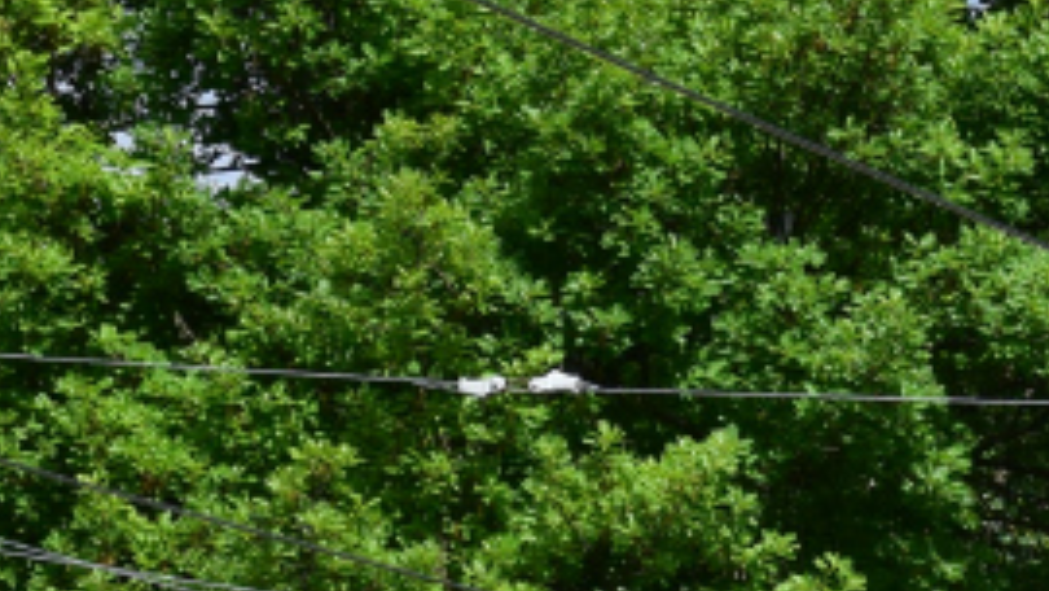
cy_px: 1522
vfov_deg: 3.2
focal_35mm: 378
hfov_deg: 5.6
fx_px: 10516
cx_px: 2187
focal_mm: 50
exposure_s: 1/1000
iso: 200
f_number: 6.3
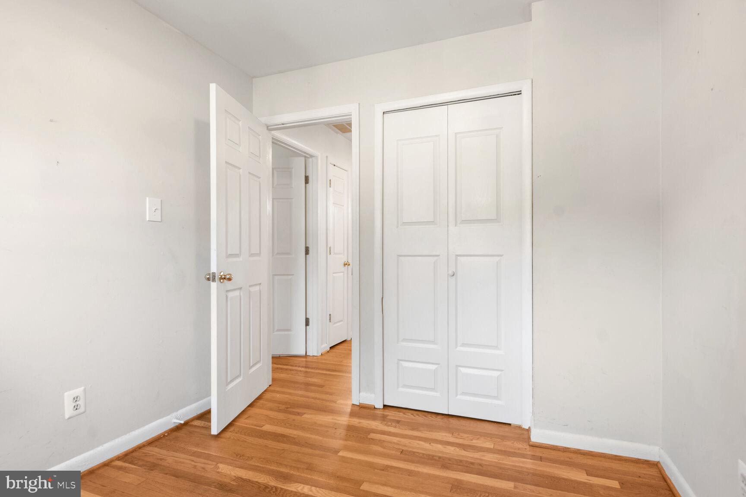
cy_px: 248
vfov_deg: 67.4
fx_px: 373
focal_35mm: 18
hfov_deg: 90.0
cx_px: 373
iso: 200
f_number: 9
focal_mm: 12
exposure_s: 1/3
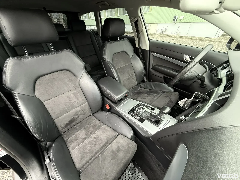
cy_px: 90
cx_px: 120
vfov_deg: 85.7
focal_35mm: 14
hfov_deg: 102.1
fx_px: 97
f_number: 2.2
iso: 320
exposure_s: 1/70
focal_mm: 2.22
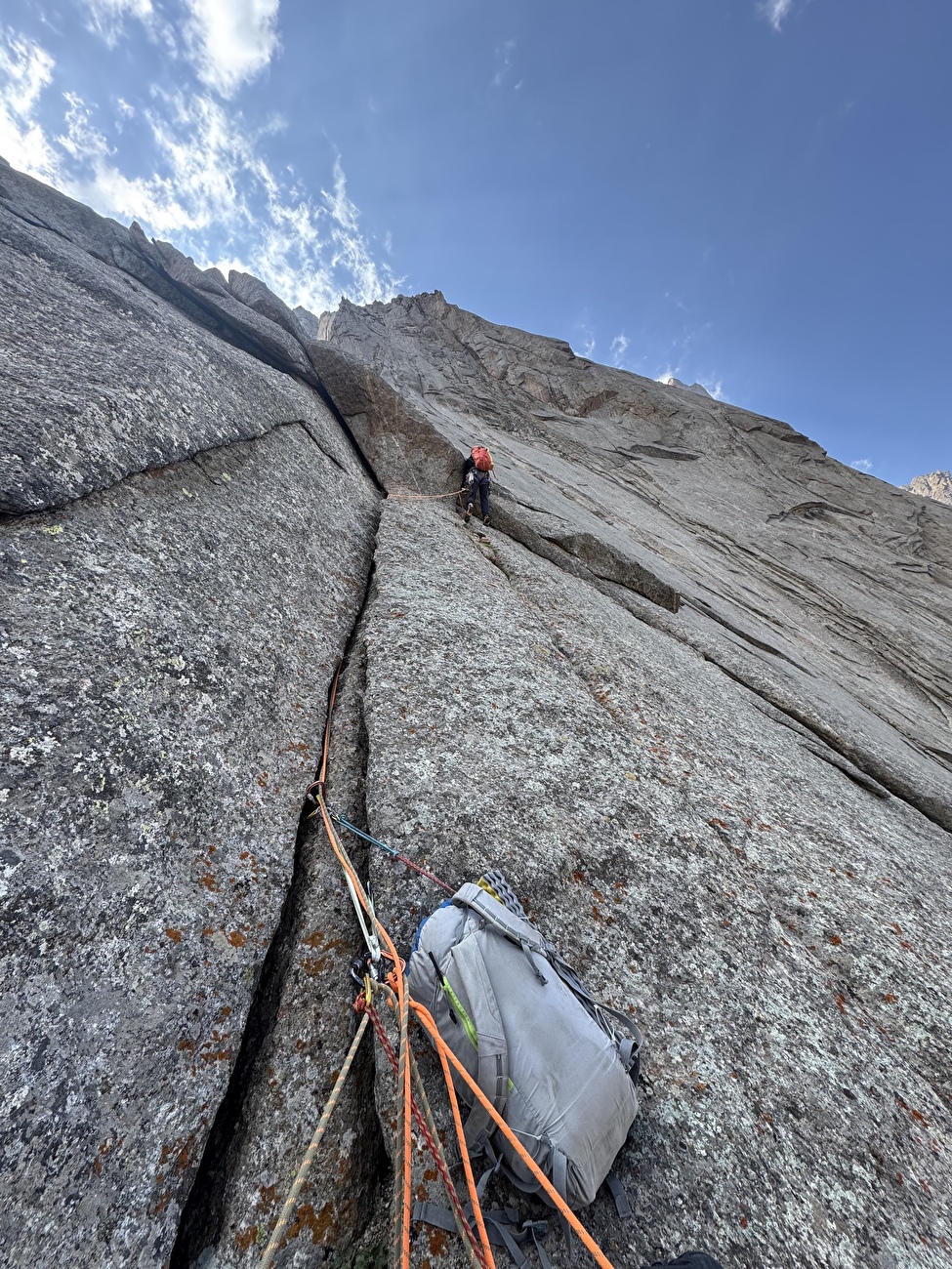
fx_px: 513
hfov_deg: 85.7
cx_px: 476
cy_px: 634
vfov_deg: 102.1
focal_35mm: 14
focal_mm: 2.22
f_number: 2.2
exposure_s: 1/399
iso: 50
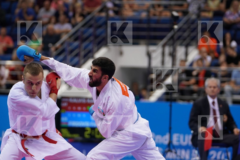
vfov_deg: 6.4
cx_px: 120
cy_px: 80
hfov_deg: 9.7
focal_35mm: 213
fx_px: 1420
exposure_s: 1/1000
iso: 1250
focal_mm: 142
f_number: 2.8
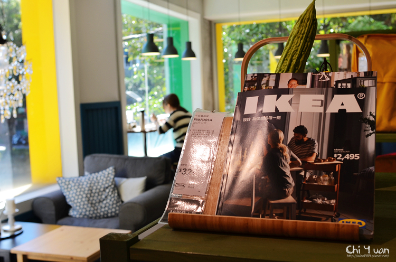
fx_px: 461
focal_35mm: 42
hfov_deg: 46.5
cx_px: 198
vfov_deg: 31.7
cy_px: 131
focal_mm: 28
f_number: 5.6
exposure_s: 1/125
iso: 200
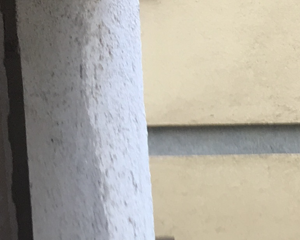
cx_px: 747
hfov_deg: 10.8
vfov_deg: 10.1
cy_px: 347
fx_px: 1314
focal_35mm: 148
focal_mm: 4.15
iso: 25
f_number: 2.2
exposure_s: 1/100
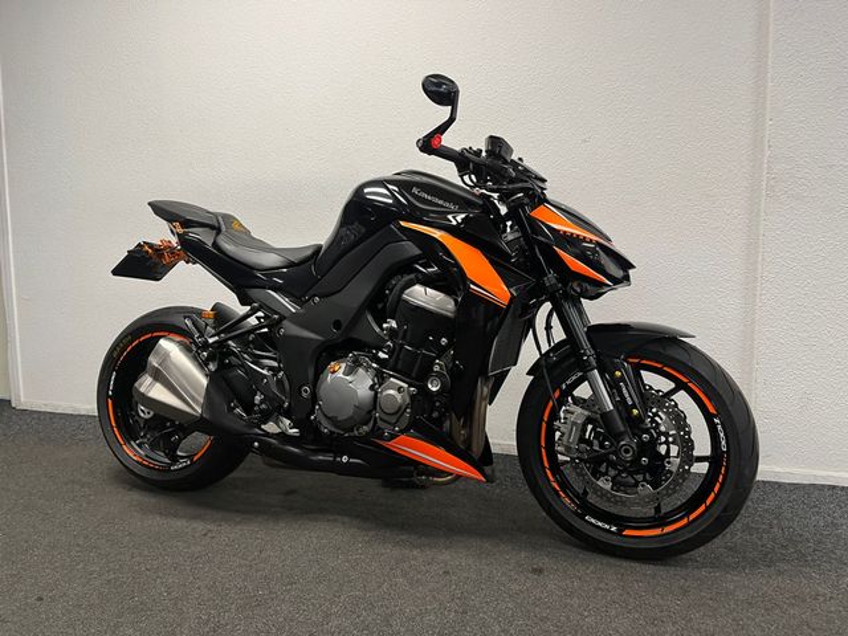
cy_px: 318
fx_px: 637
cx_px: 424
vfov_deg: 53.1
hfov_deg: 67.3
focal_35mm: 26
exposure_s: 1/50
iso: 80
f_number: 1.6
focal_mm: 5.1
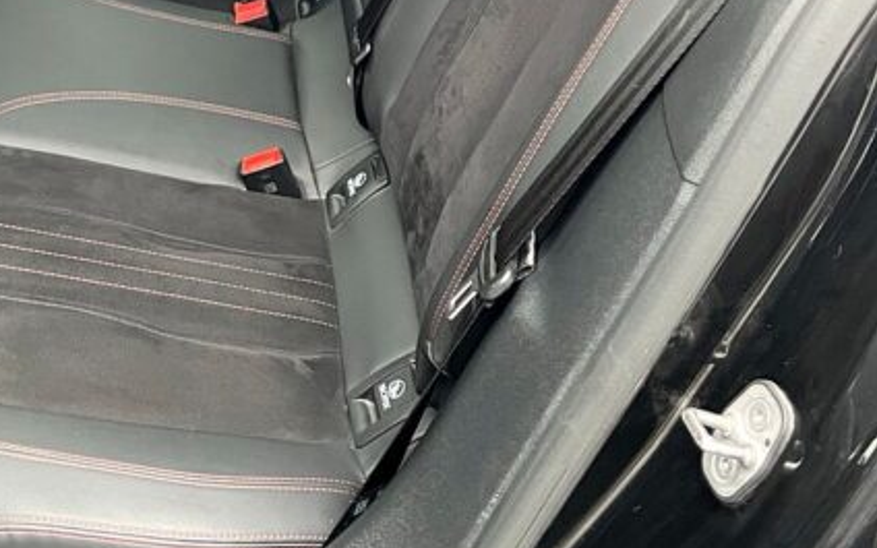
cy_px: 0
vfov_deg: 23.8
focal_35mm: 52
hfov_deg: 38.4
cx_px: 283
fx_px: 1243
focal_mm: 5.7
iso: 500
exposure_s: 1/43
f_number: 1.5
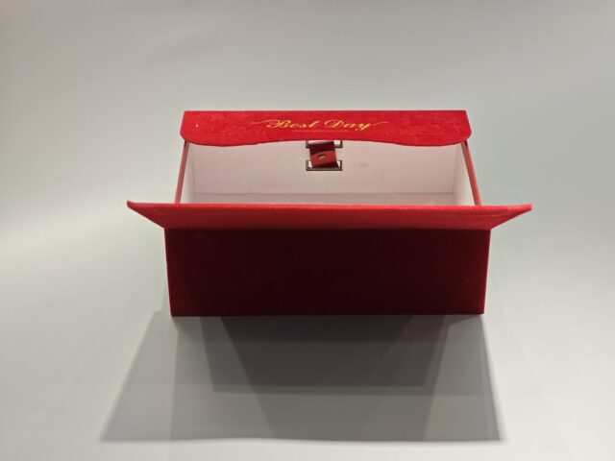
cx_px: 308
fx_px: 1332
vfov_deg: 19.6
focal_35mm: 75
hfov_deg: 26.0
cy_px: 230
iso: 200
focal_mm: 10.1
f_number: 2
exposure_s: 1/100
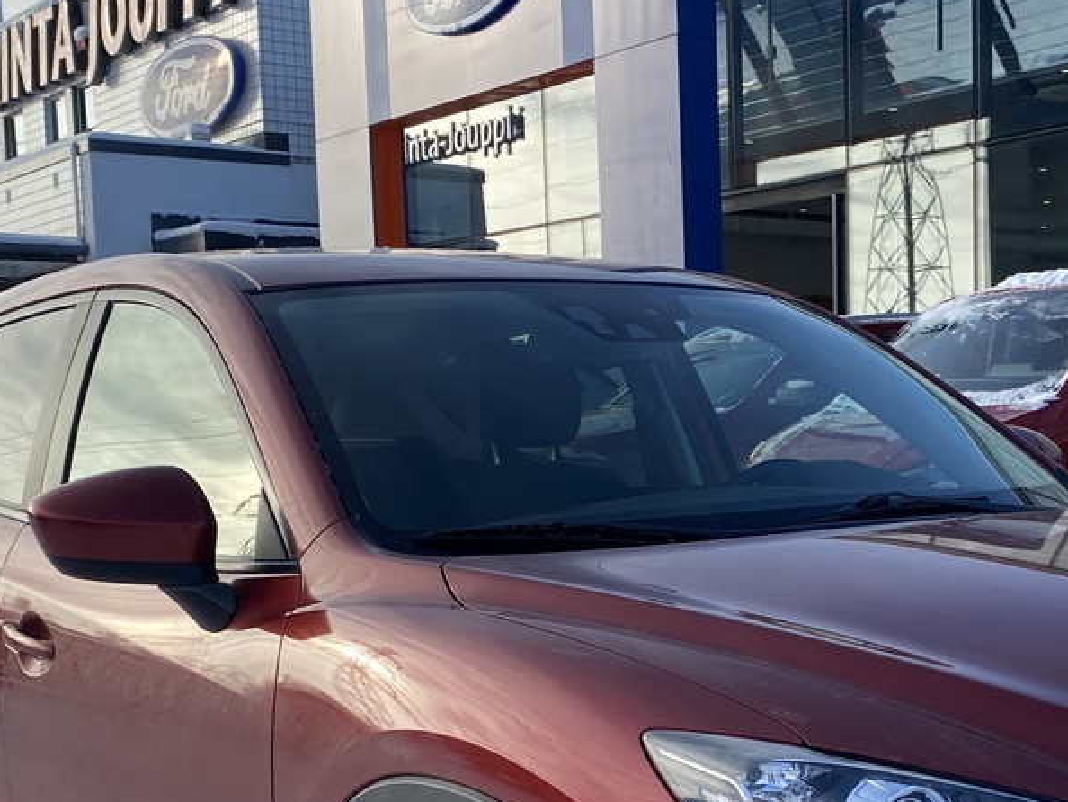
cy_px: 676
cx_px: 797
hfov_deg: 30.2
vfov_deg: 22.9
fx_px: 1945
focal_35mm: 63
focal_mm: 4.25
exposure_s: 1/1504
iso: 32
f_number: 1.8
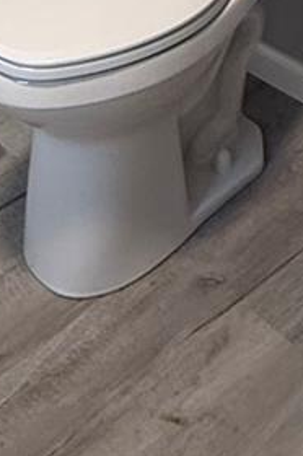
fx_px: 1012
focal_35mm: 80
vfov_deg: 19.3
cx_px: 210
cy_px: -360
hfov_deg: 17.0
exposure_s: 1/120
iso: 250
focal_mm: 2.22
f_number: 2.2
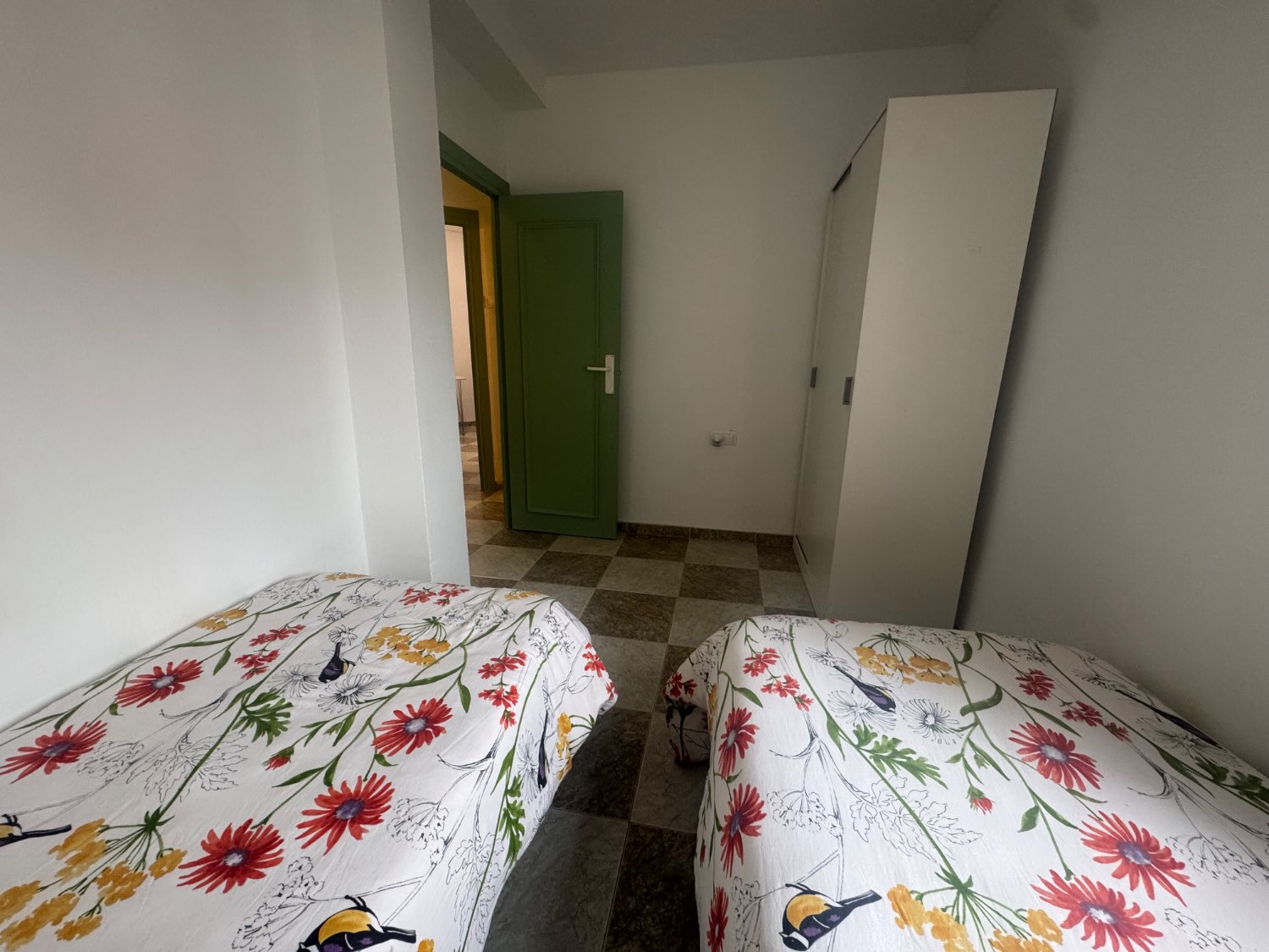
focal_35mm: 14
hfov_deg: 102.1
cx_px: 634
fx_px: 513
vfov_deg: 85.7
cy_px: 476
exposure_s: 1/99
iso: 200
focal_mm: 2.22
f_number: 2.2
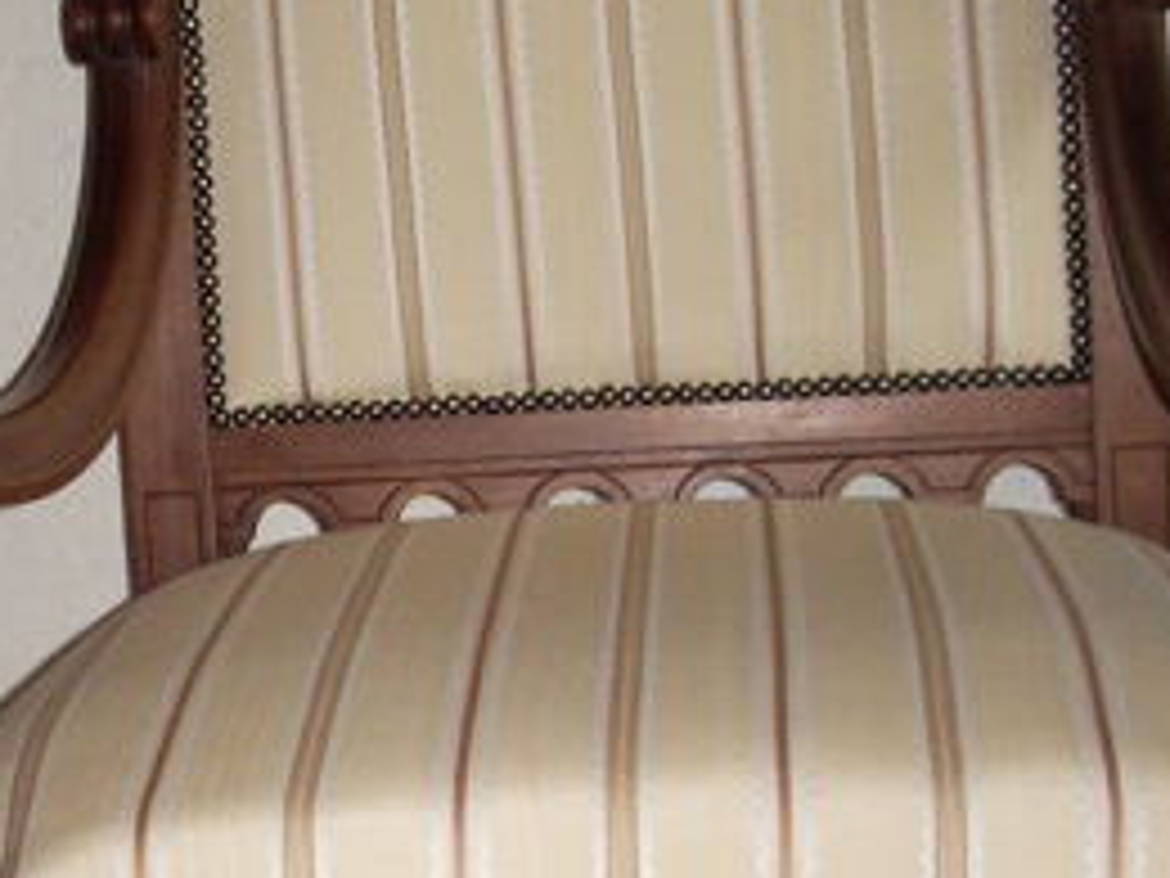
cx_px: 338
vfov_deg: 17.2
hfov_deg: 22.6
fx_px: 2907
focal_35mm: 86
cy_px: 522
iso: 160
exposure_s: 1/40
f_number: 2.6
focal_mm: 5.8
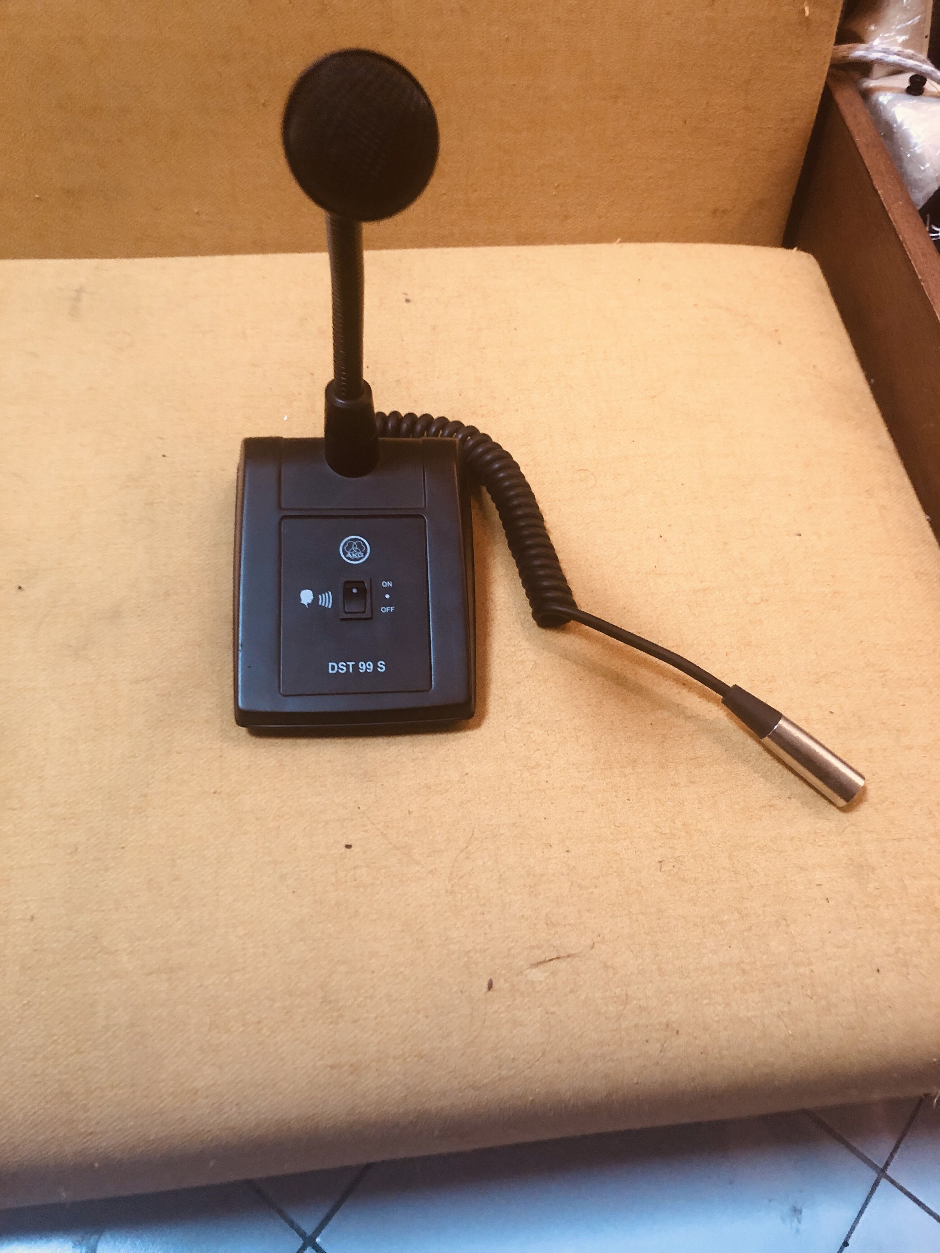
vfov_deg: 63.4
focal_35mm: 28
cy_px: 626
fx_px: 1014
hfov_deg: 49.7
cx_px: 470
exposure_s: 1/17
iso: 64
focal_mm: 3.99
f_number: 1.8
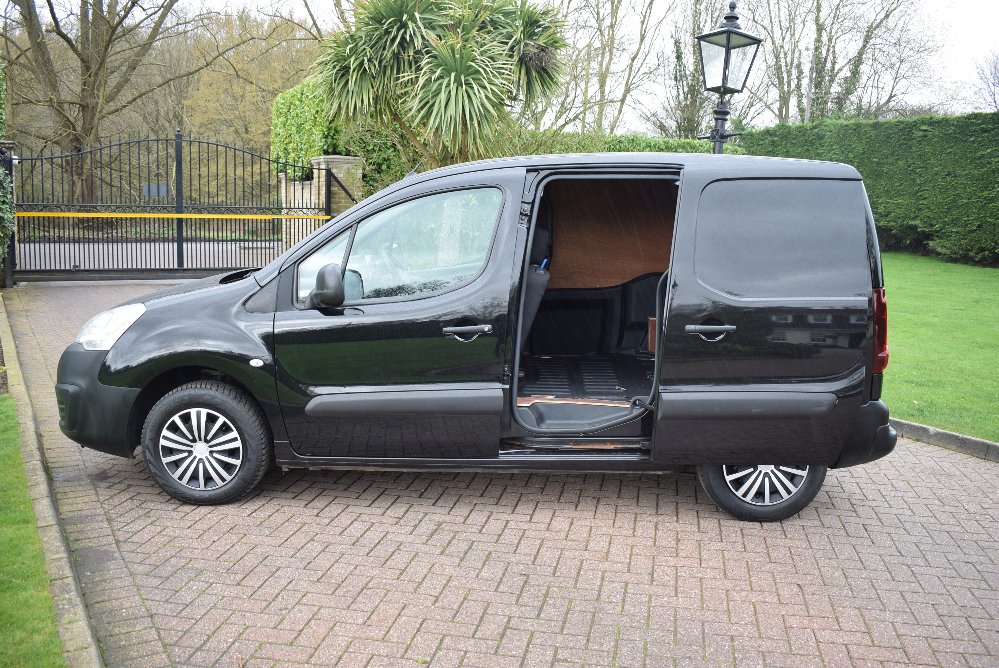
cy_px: 334
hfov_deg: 57.2
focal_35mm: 33
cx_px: 500
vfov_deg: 40.0
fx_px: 916
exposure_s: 1/30
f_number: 3.8
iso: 100
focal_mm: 22
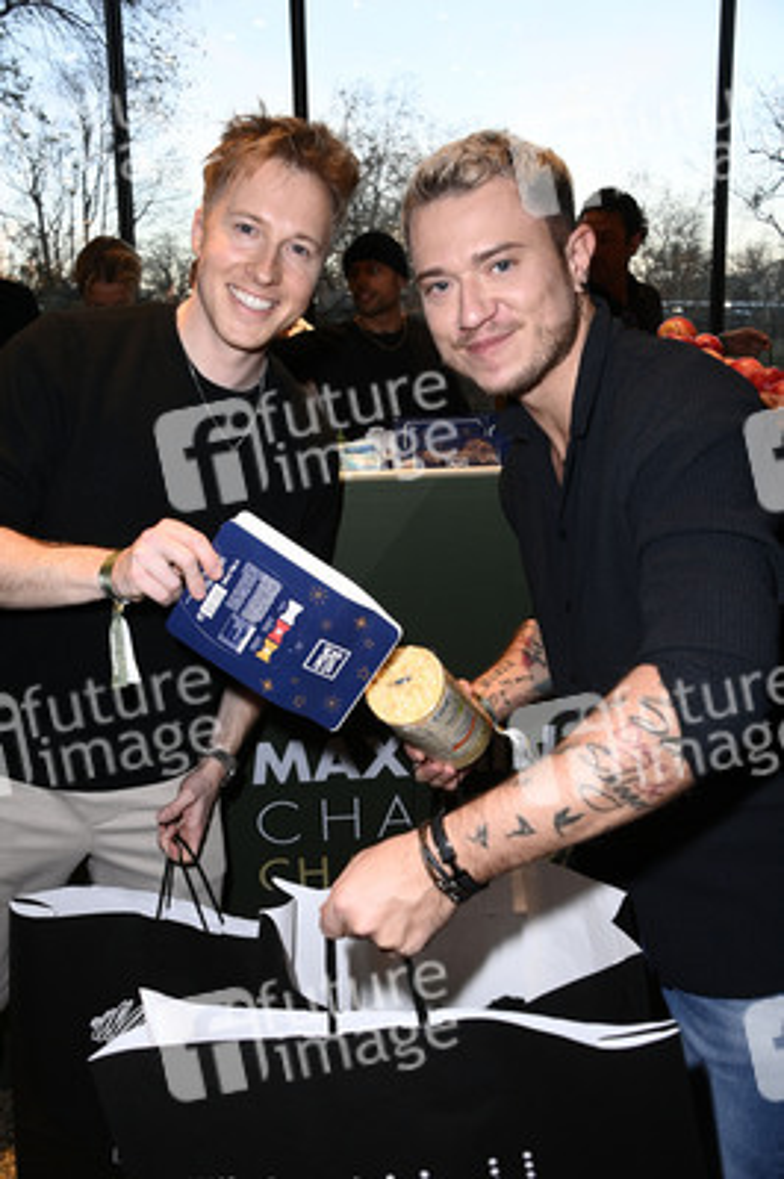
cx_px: 392
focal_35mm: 28
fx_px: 916
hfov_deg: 46.3
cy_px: 590
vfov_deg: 65.5
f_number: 5.6
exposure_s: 1/160
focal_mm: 28
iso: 1600
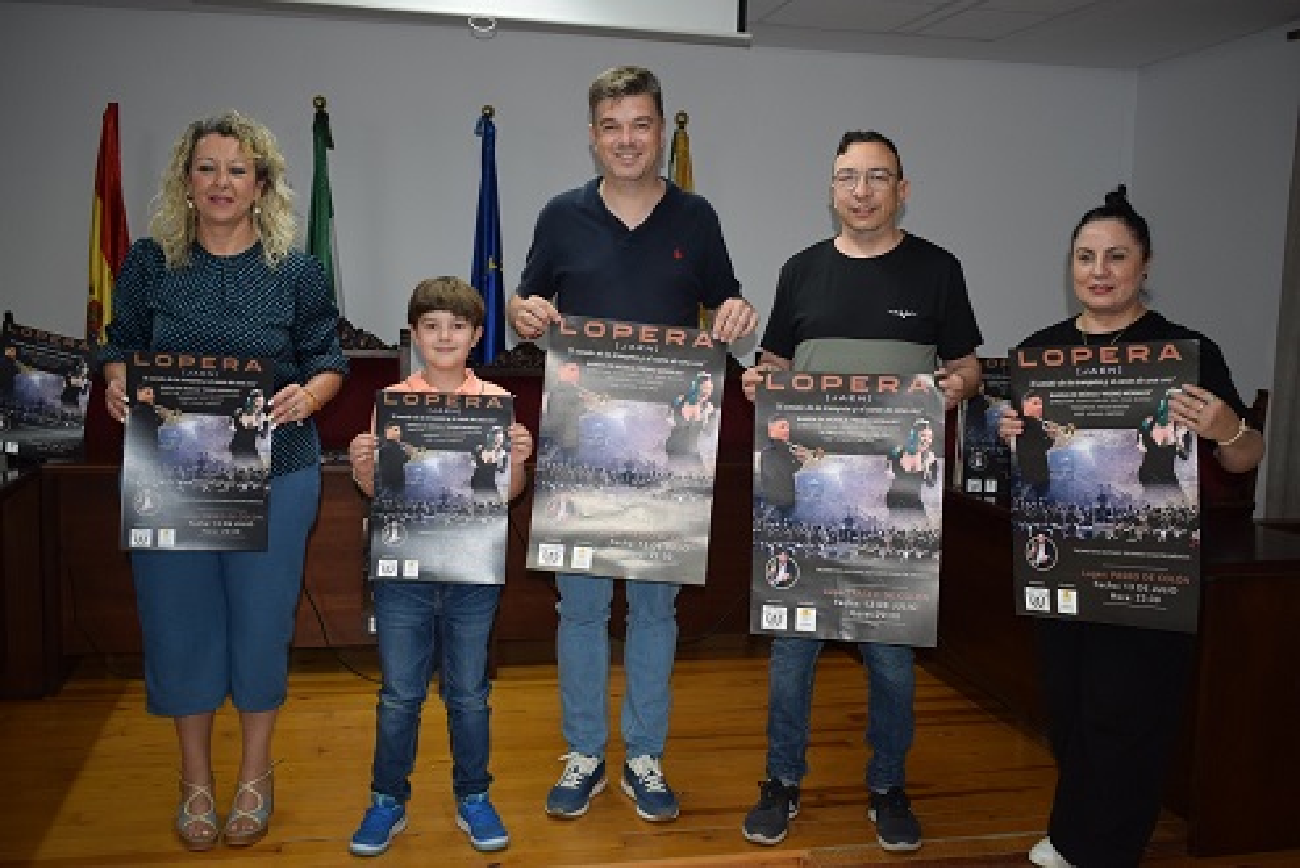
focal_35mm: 36
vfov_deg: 36.9
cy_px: 434
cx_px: 650
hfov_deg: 53.1
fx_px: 1301
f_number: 3.8
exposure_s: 1/80
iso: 800
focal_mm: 24
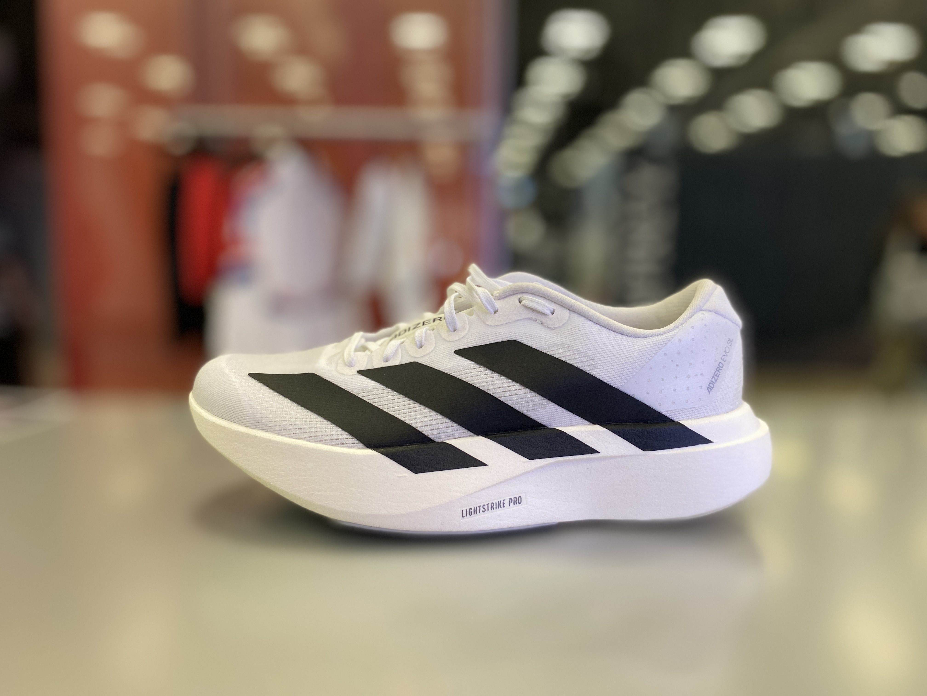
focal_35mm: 26
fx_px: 696
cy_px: 348
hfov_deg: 67.3
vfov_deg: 53.1
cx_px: 464
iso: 125
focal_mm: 4.25
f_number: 1.8
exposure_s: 1/68
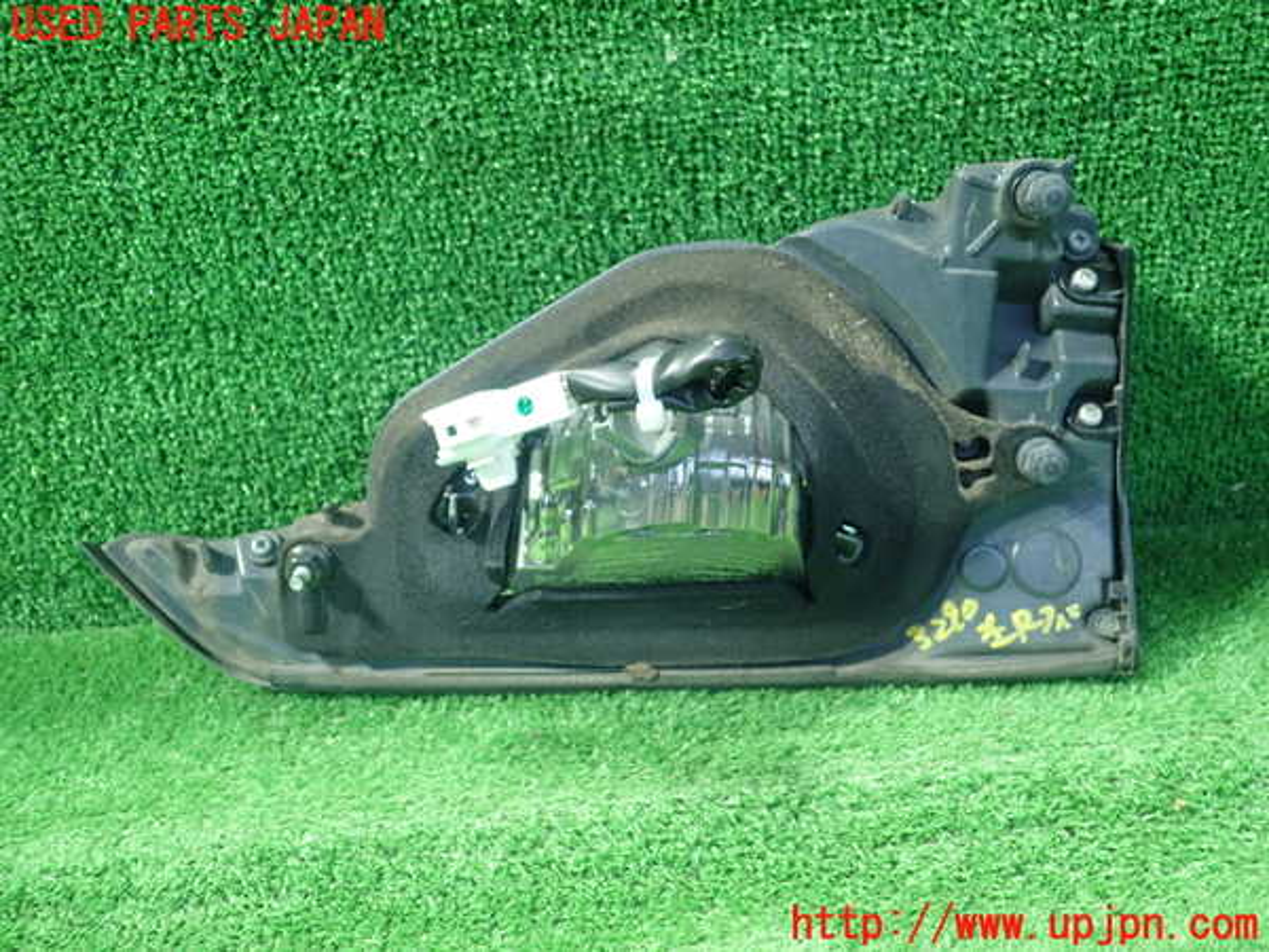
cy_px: 476
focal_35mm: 30
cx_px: 634
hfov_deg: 60.0
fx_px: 1100
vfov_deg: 46.8
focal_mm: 5.5
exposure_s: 1/80
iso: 800
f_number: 2.3
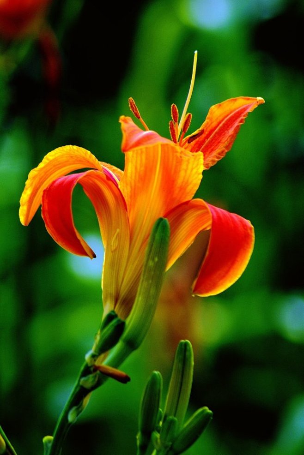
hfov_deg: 6.8
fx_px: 2563
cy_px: 228
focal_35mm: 202
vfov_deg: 10.2
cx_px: 152
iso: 200
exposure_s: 1/200
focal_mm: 135
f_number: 7.1
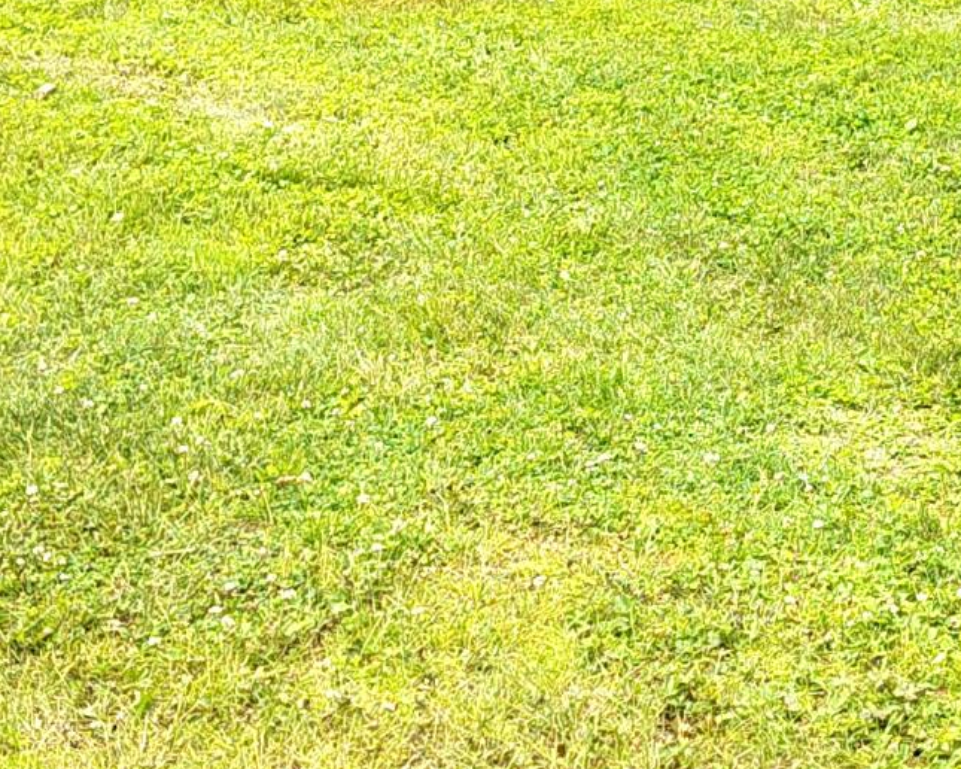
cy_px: -419
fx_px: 3100
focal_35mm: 109
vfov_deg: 13.3
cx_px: 1088
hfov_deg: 17.0
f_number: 1.8
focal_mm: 5.56
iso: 100
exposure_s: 1/301
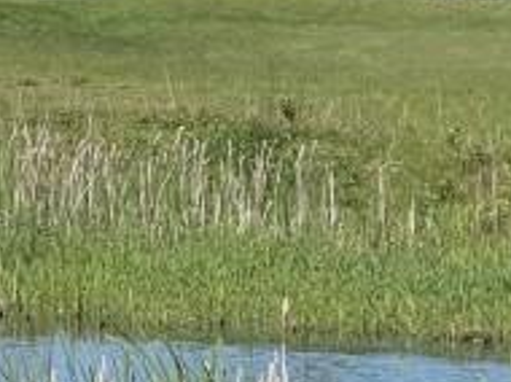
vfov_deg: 4.3
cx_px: -608
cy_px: -32
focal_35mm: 345
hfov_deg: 5.6
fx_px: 5086
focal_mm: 7.5
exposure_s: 1/1263
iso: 20
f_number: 2.2
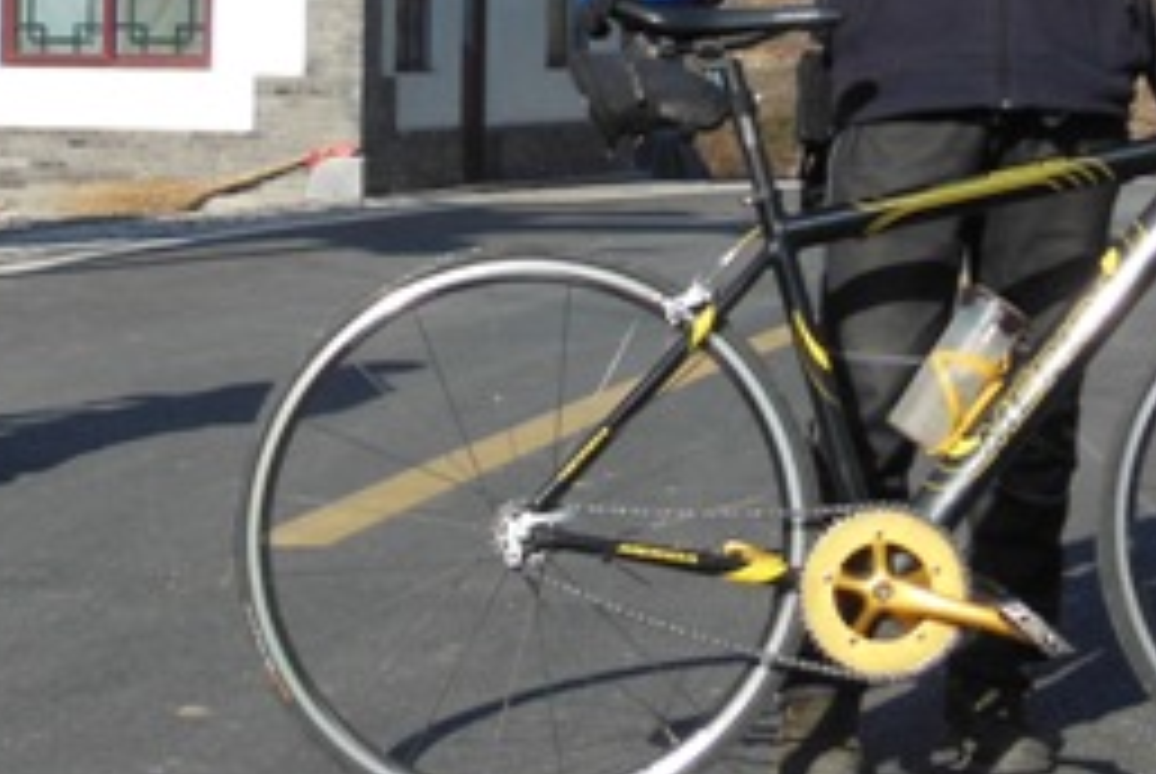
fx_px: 4308
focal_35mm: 134
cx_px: 870
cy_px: -209
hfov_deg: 15.2
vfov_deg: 10.1
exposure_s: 1/1000
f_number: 4.4
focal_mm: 8
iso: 125
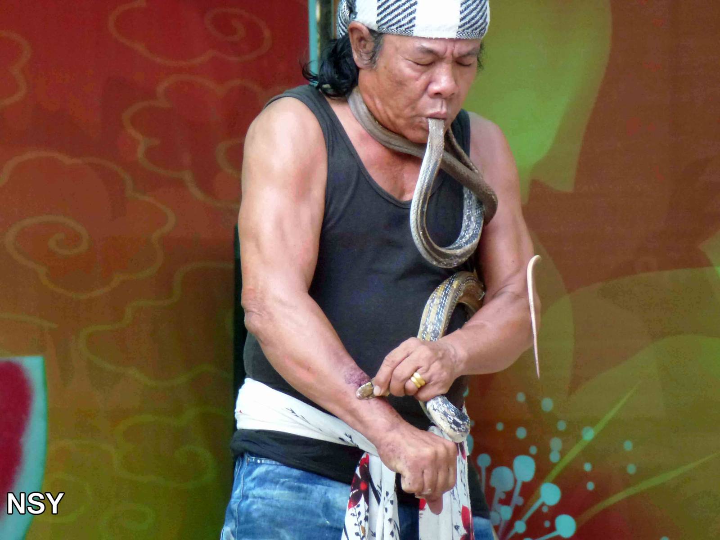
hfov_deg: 4.3
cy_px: 270
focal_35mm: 462
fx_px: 9609
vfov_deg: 3.2
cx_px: 360
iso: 400
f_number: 5.9
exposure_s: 1/100
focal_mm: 68.8
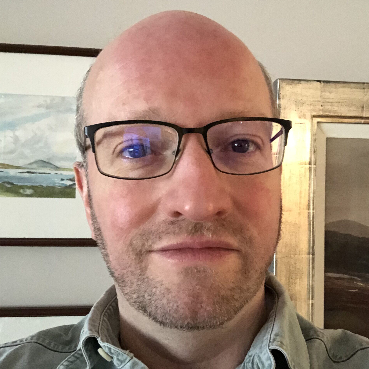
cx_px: 211
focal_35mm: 38
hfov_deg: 43.7
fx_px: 458
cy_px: 184
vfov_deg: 43.9
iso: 800
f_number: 2.2
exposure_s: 1/17
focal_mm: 2.87
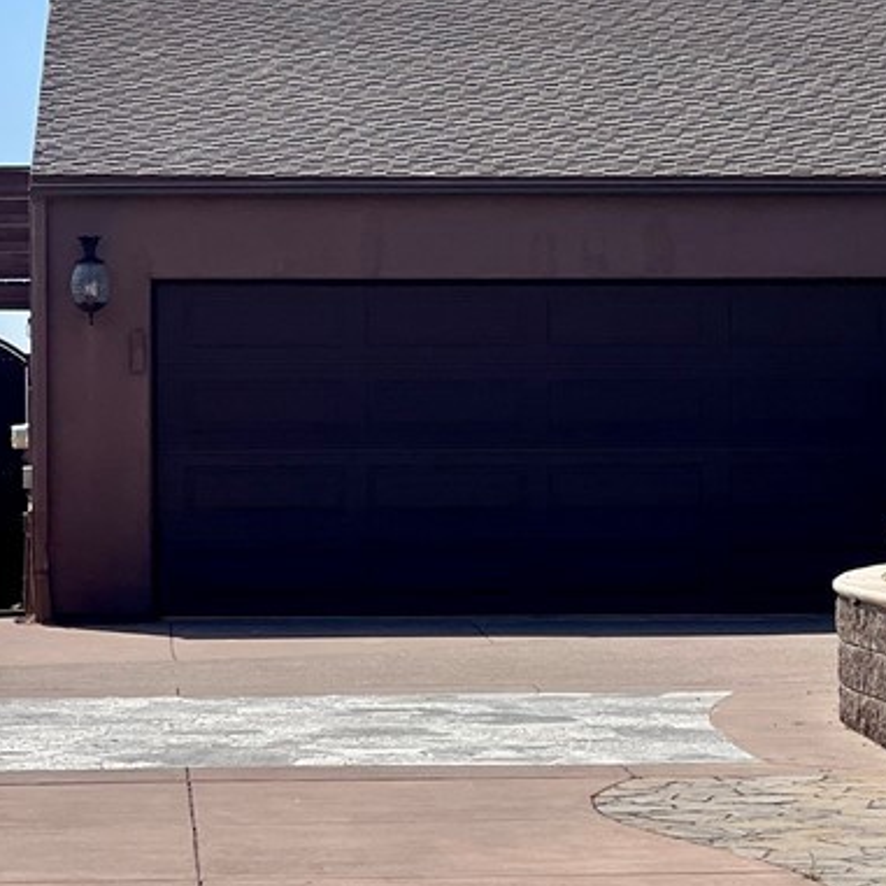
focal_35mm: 183
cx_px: 695
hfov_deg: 9.5
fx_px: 5299
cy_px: 419
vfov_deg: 9.6
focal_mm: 9
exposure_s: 1/1043
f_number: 2.8
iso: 32
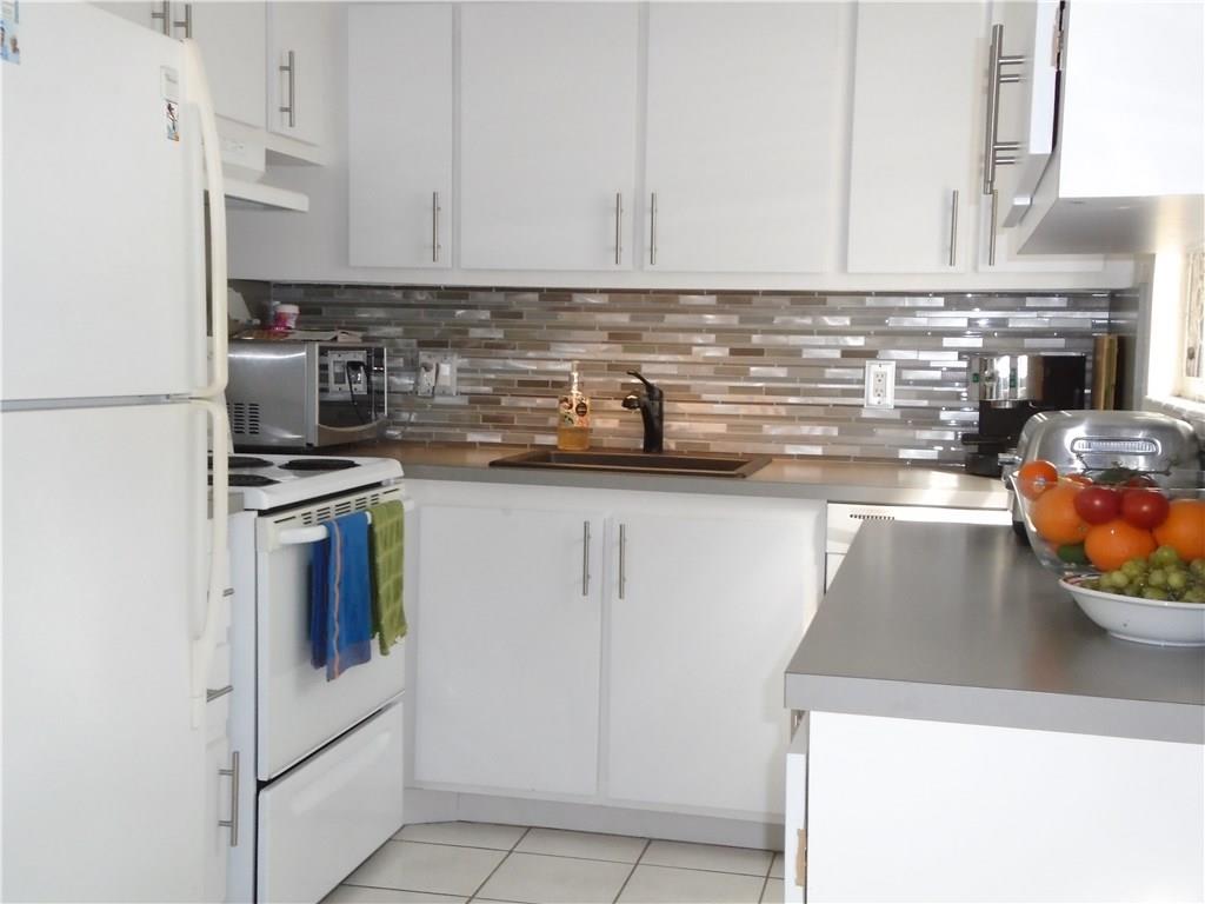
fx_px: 1462
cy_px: 452
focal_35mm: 42
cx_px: 602
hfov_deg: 44.8
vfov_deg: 34.3
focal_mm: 7.4
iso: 400
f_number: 4.1
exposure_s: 1/50
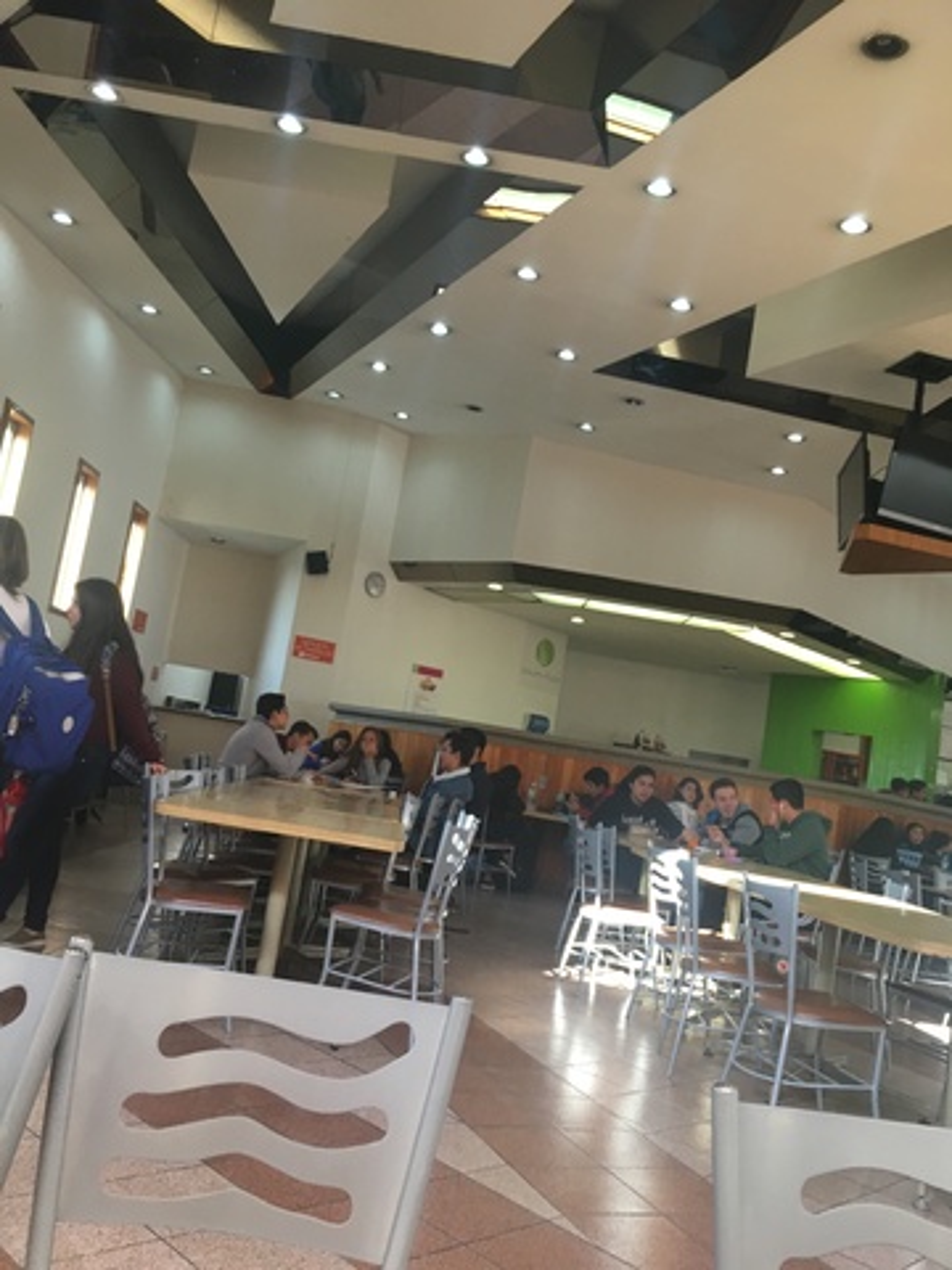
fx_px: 1063
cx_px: 476
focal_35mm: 29
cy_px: 635
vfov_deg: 61.7
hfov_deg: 48.2
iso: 40
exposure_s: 1/30
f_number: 2.2
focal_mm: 4.15
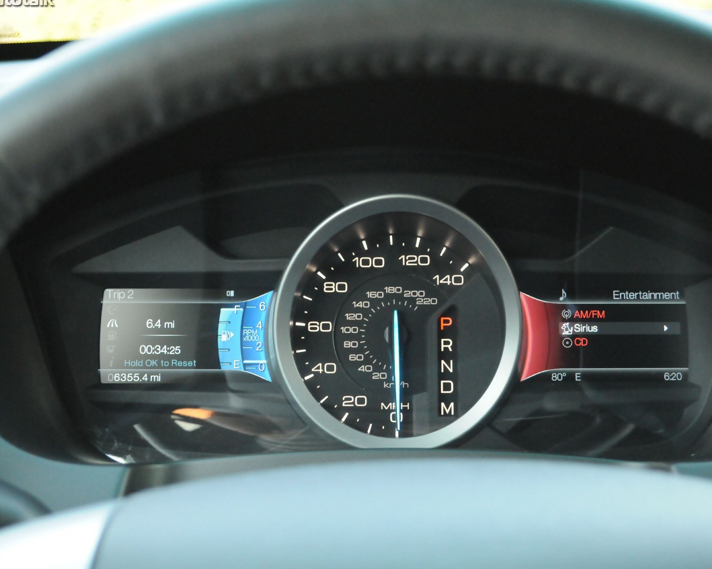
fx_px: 1159
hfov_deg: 34.1
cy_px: 281
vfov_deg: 27.6
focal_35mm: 55
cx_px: 412
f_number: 4.8
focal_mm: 32
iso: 2500
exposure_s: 1/160
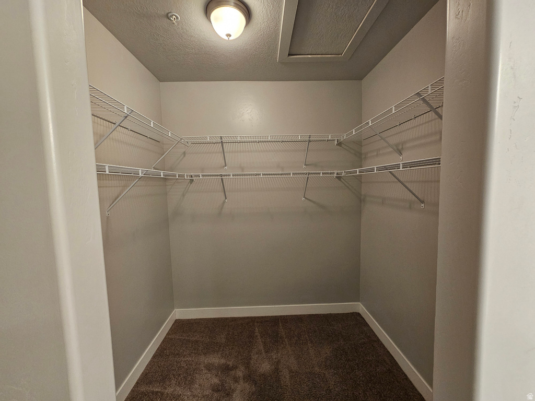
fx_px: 201
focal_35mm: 13
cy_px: 200
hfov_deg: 106.2
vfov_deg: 89.9
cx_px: 268
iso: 320
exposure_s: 1/30
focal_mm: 2.2
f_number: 2.2
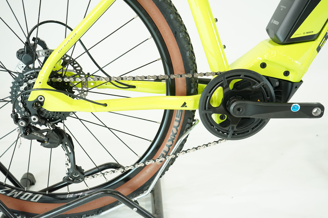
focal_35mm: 38
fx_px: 346
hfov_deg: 50.7
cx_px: 164
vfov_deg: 35.1
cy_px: 109
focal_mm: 38
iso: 2000
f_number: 5
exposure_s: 1/200
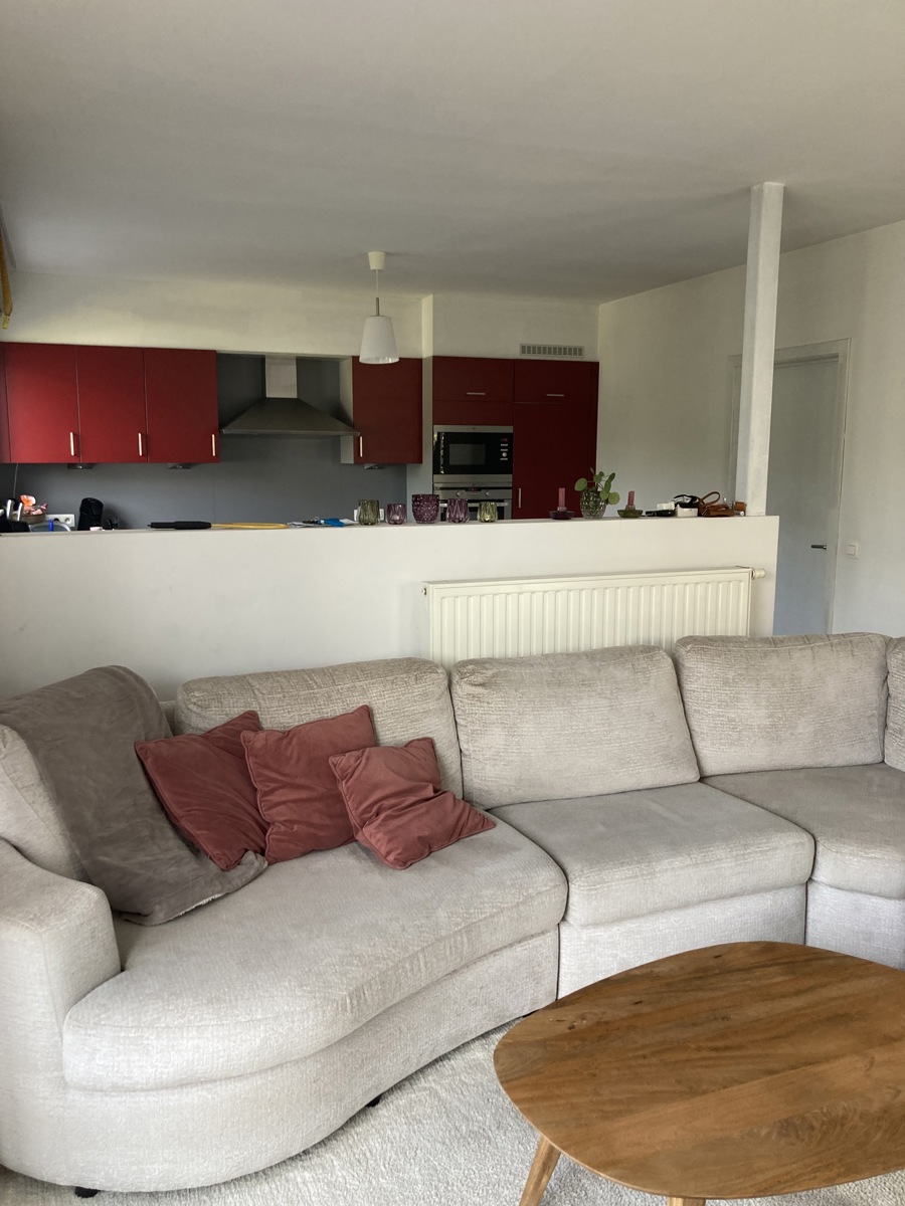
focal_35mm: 28
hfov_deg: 49.7
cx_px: 452
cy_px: 603
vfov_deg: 63.4
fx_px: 976
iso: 64
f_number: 1.8
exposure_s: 1/121
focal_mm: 3.99
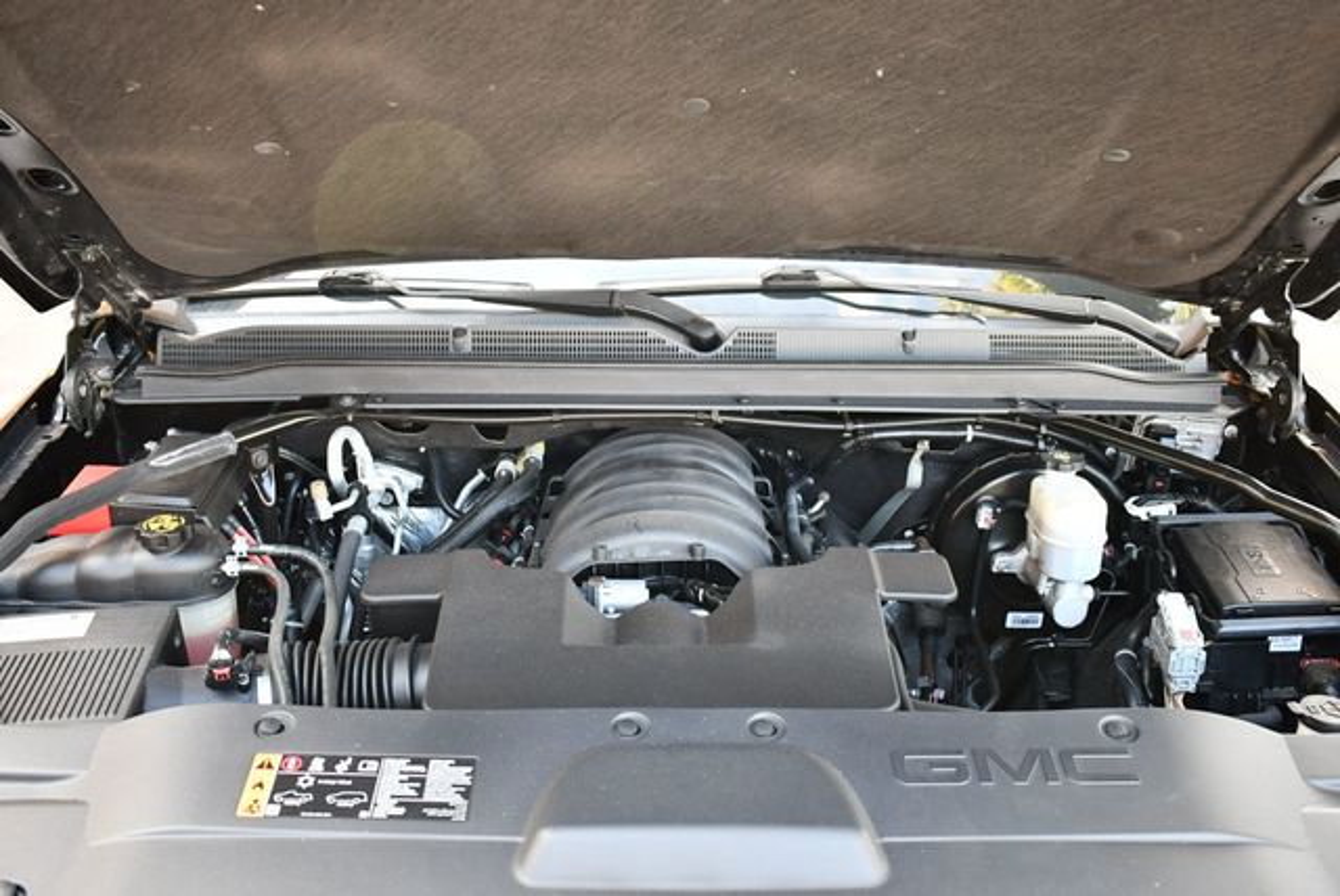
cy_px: 448
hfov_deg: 53.1
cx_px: 670
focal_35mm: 36
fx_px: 1341
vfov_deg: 36.9
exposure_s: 1/160
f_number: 3.5
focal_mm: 18
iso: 800
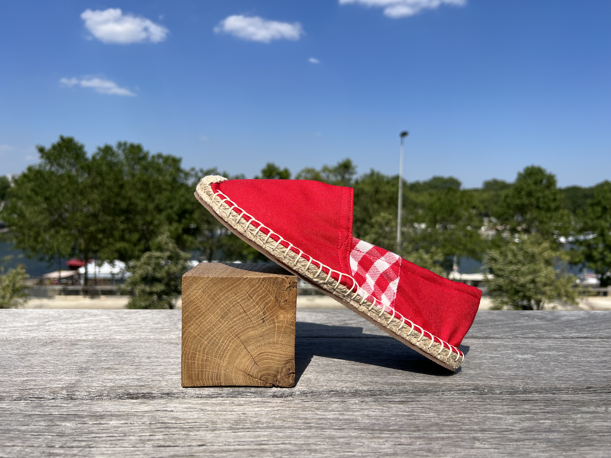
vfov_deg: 53.1
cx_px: 306
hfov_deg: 67.3
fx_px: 459
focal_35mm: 26
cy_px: 229
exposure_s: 1/6211
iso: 50
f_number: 1.5
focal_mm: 5.7
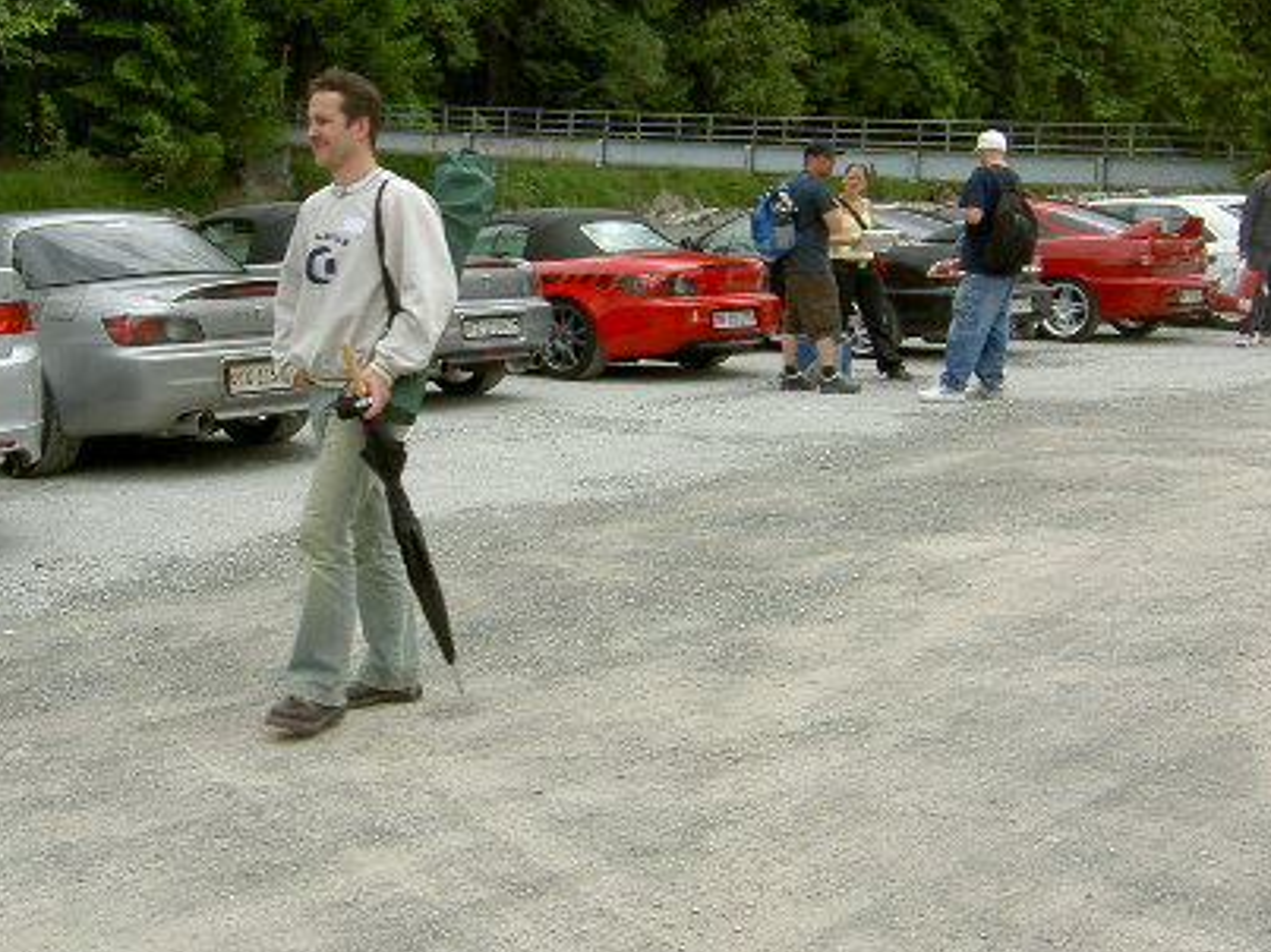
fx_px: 1982
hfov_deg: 35.4
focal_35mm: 54
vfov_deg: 26.8
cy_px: 296
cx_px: 495
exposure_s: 1/250
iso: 50
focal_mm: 5.6
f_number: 4.7
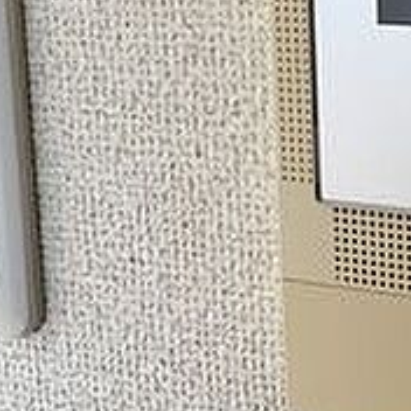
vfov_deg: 18.6
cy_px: 98
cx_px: 488
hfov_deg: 17.8
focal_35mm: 93
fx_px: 1249
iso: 40
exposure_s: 1/30
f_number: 2.2
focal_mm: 4.15
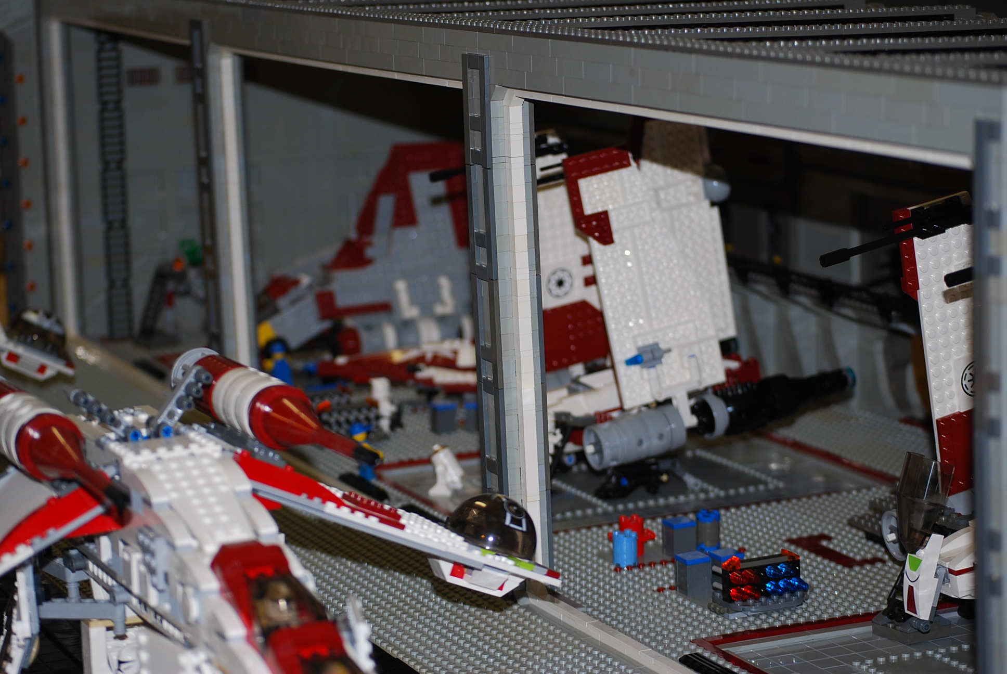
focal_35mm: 82
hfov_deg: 24.6
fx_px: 2310
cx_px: 504
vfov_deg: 16.6
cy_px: 337
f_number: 4
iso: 200
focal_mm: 55
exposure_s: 1/60
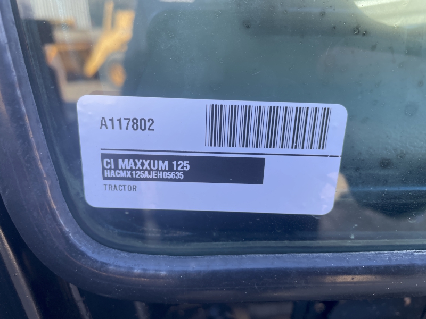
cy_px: 160
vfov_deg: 53.1
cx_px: 213
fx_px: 320
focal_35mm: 26
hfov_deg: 67.3
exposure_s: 1/176
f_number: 1.6
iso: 32
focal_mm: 4.2
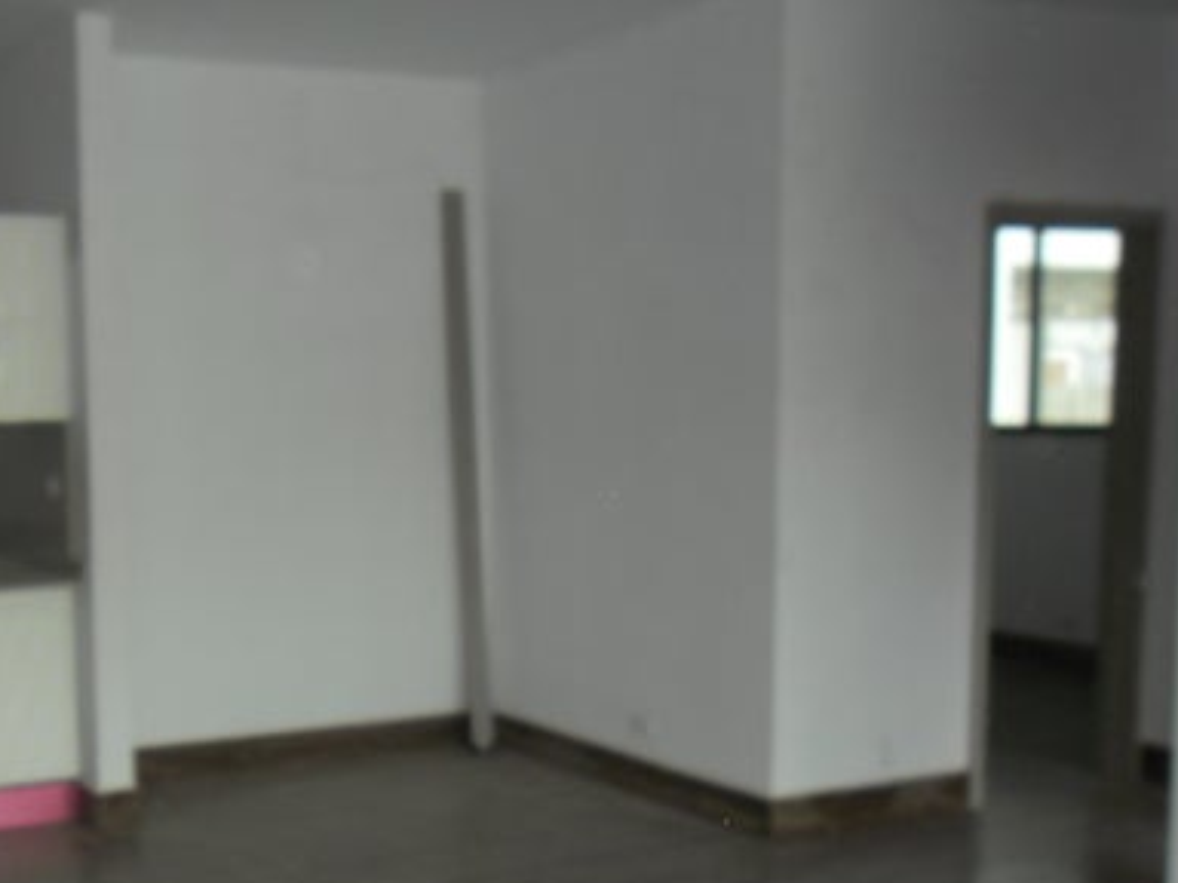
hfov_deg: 40.3
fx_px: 1531
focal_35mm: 45
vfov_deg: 31.9
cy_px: 586
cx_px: 230
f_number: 3.5
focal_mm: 4.9
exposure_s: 1/45
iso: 100
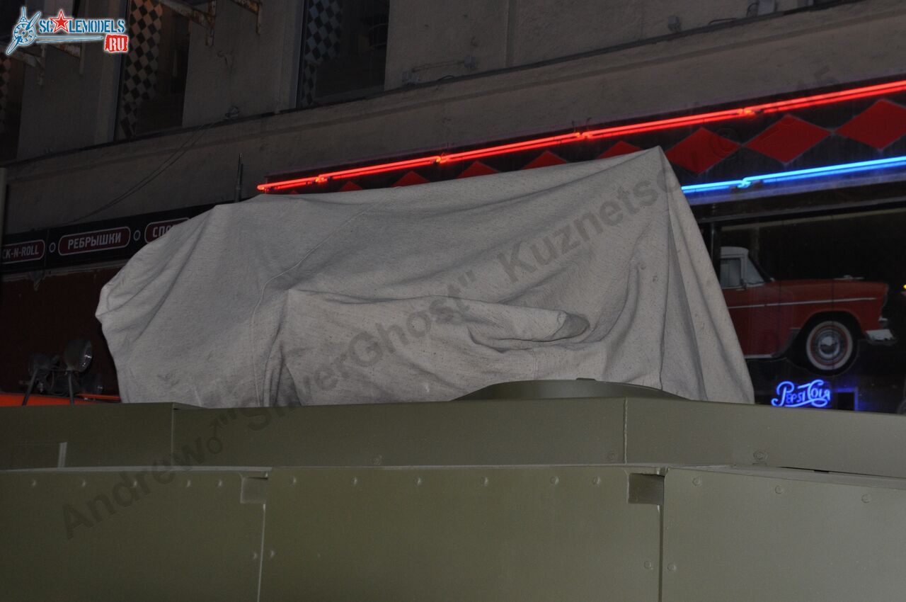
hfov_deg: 33.4
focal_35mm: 60
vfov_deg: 22.6
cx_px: 453
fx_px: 1508
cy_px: 301
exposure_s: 1/100
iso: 640
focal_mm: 40
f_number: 8
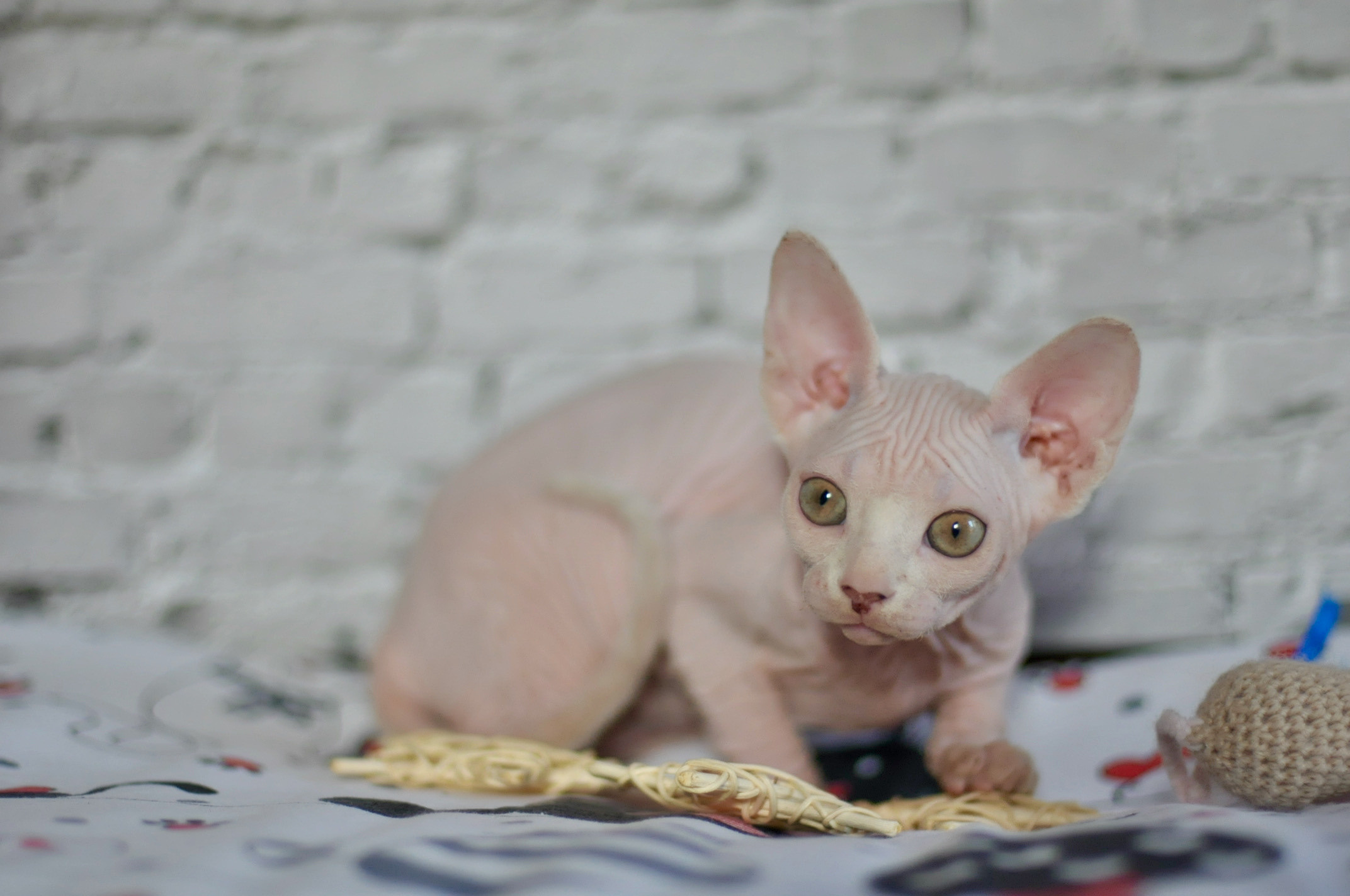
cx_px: 675
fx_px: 2809
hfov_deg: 27.0
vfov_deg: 18.1
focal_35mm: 75
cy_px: 448
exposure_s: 1/2000
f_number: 1.6
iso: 800
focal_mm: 50
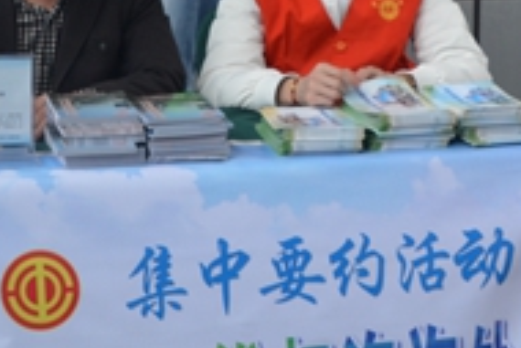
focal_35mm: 134
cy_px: 18
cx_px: 211
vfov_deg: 10.2
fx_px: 1941
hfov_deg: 15.3
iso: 800
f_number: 9.5
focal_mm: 34
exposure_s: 1/350
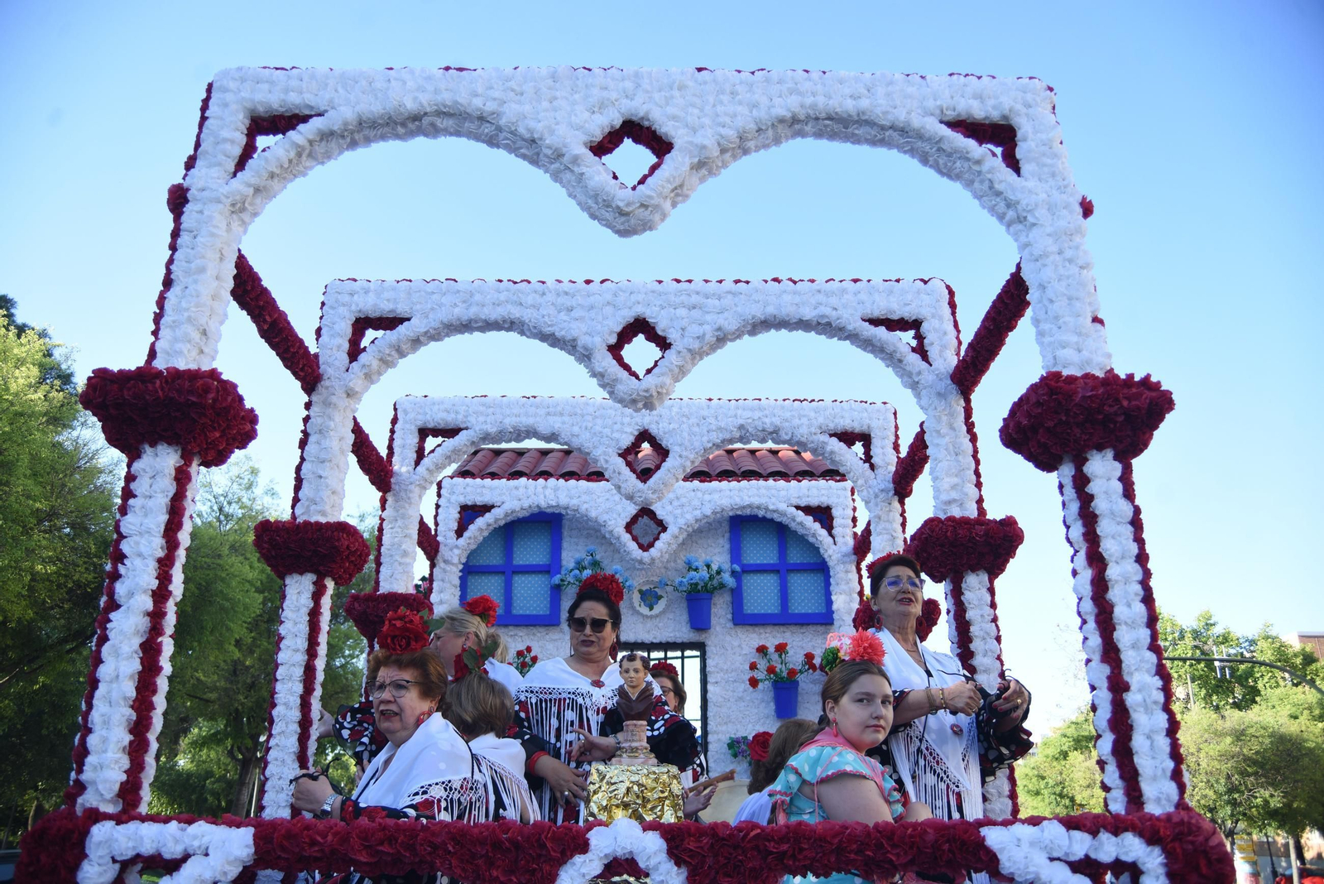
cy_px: 442
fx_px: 1067
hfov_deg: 63.6
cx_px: 662
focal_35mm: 29
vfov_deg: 45.0
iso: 220
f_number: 6.3
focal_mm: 29
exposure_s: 1/320
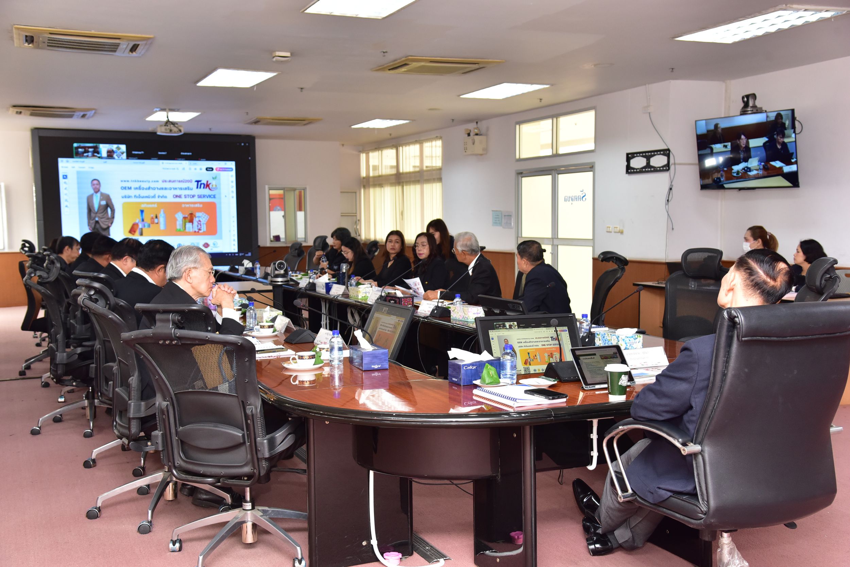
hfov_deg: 48.4
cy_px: 284
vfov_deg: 33.4
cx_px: 425
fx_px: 945
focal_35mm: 40
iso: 1600
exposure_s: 1/125
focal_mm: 40
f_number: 5.6
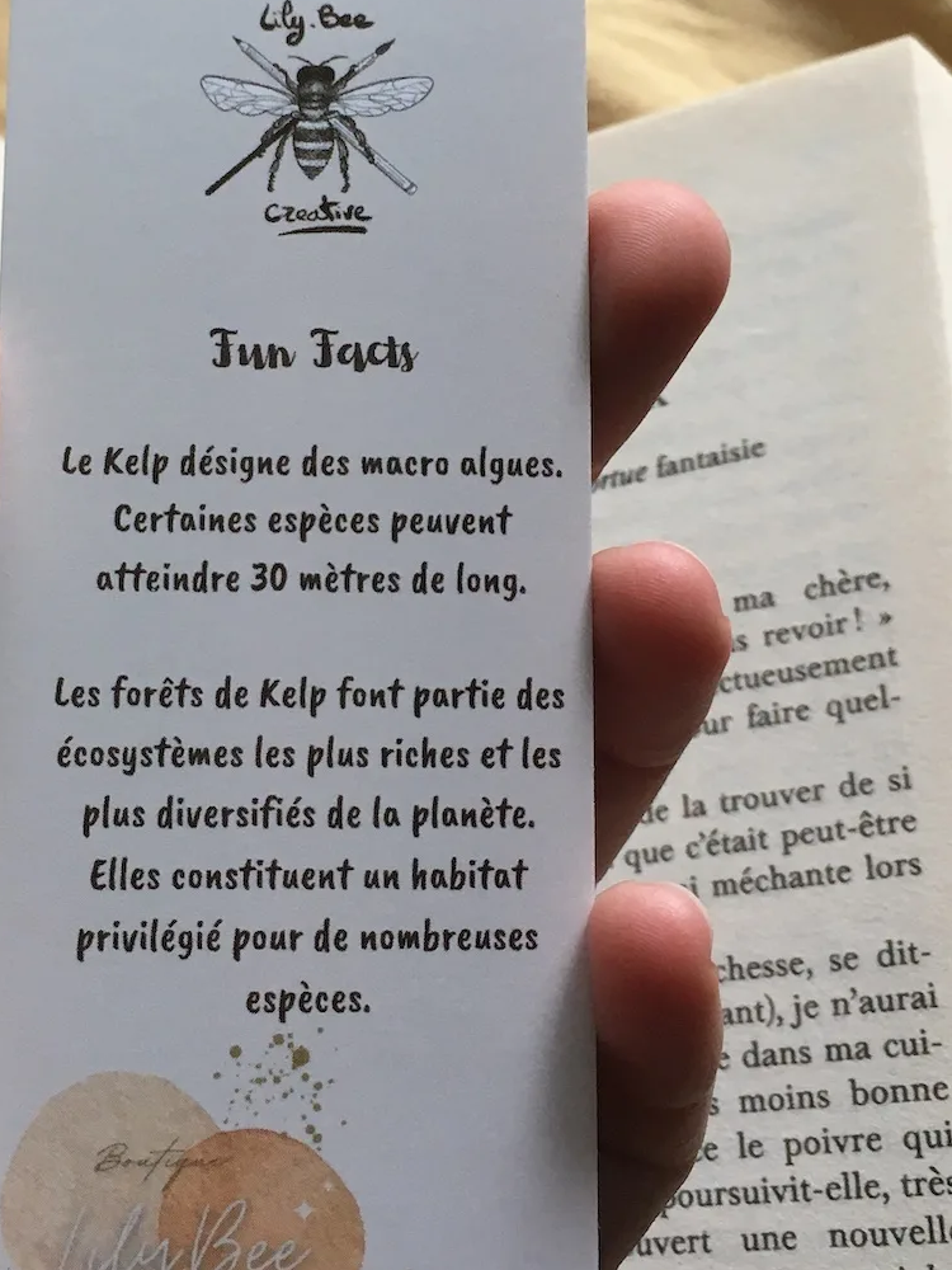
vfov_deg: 33.0
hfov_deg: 25.2
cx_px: 401
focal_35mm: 58
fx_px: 2127
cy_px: 438
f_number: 2.2
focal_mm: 4.15
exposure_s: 1/33
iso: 40
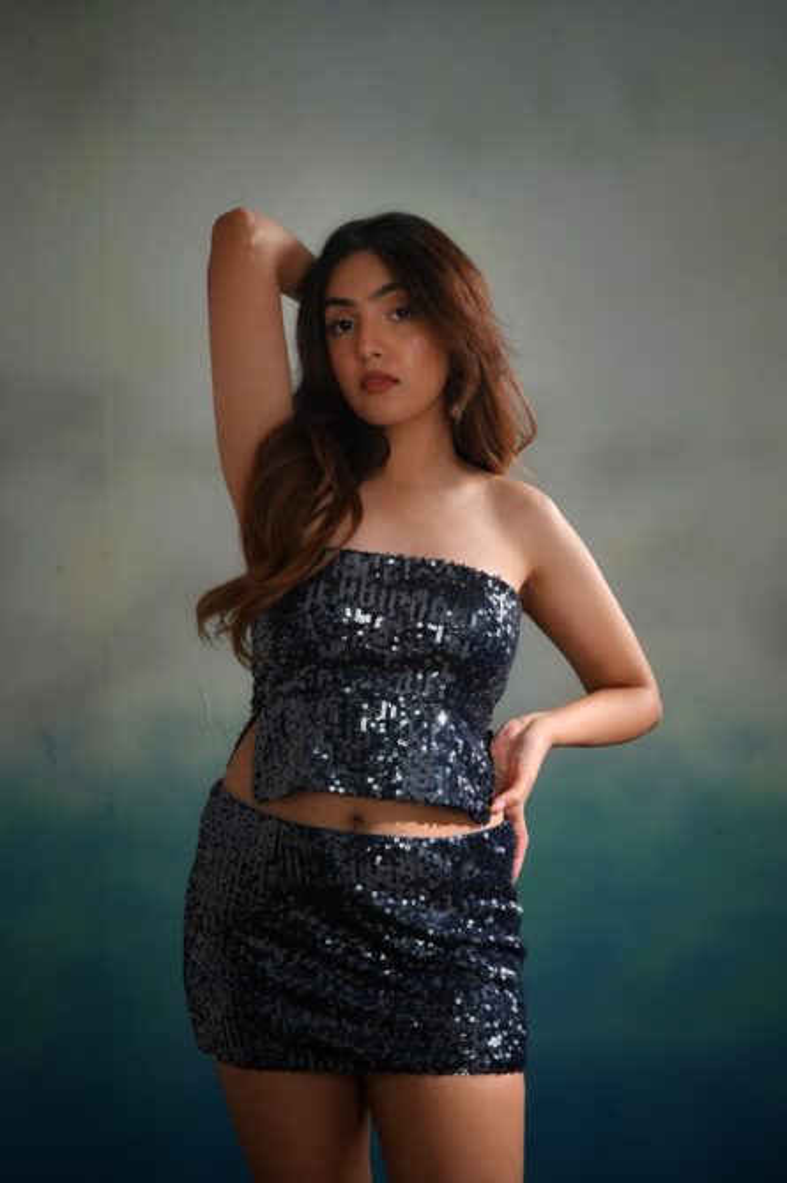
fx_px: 2791
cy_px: 592
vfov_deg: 23.9
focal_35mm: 85
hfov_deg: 16.0
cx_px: 394
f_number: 8
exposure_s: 1/320
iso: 1250
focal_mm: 85
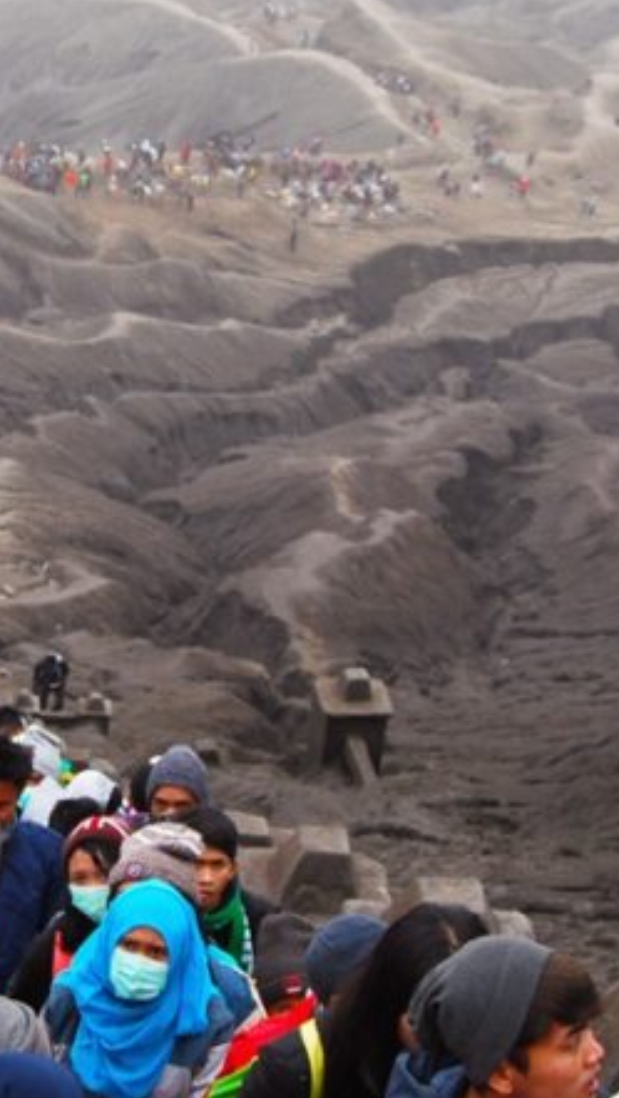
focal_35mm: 102
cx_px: 92
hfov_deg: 11.8
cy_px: 453
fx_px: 2973
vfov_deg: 20.9
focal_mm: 28
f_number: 5.6
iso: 200
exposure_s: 1/125
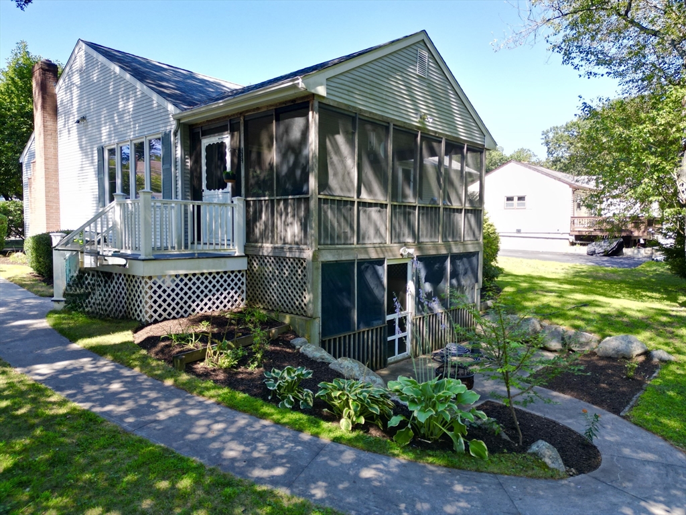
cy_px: 258
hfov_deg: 71.6
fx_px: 476
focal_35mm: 24
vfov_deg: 56.8
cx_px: 343
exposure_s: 1/640
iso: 100
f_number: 1.7
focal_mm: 6.72
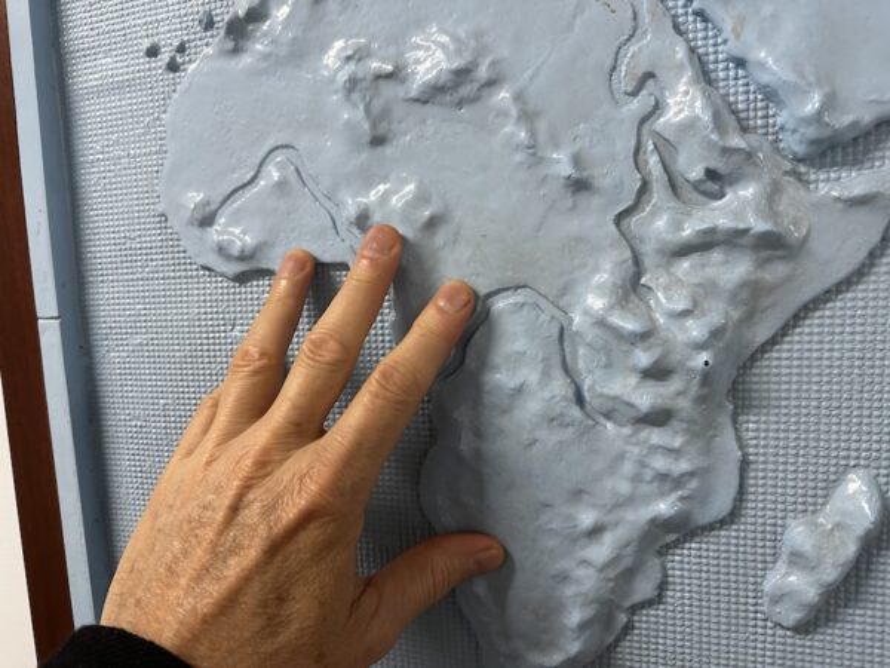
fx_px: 617
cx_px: 445
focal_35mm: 24
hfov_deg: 71.6
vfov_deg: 56.8
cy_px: 334
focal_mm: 6.86
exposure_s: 1/60
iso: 250
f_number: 1.78
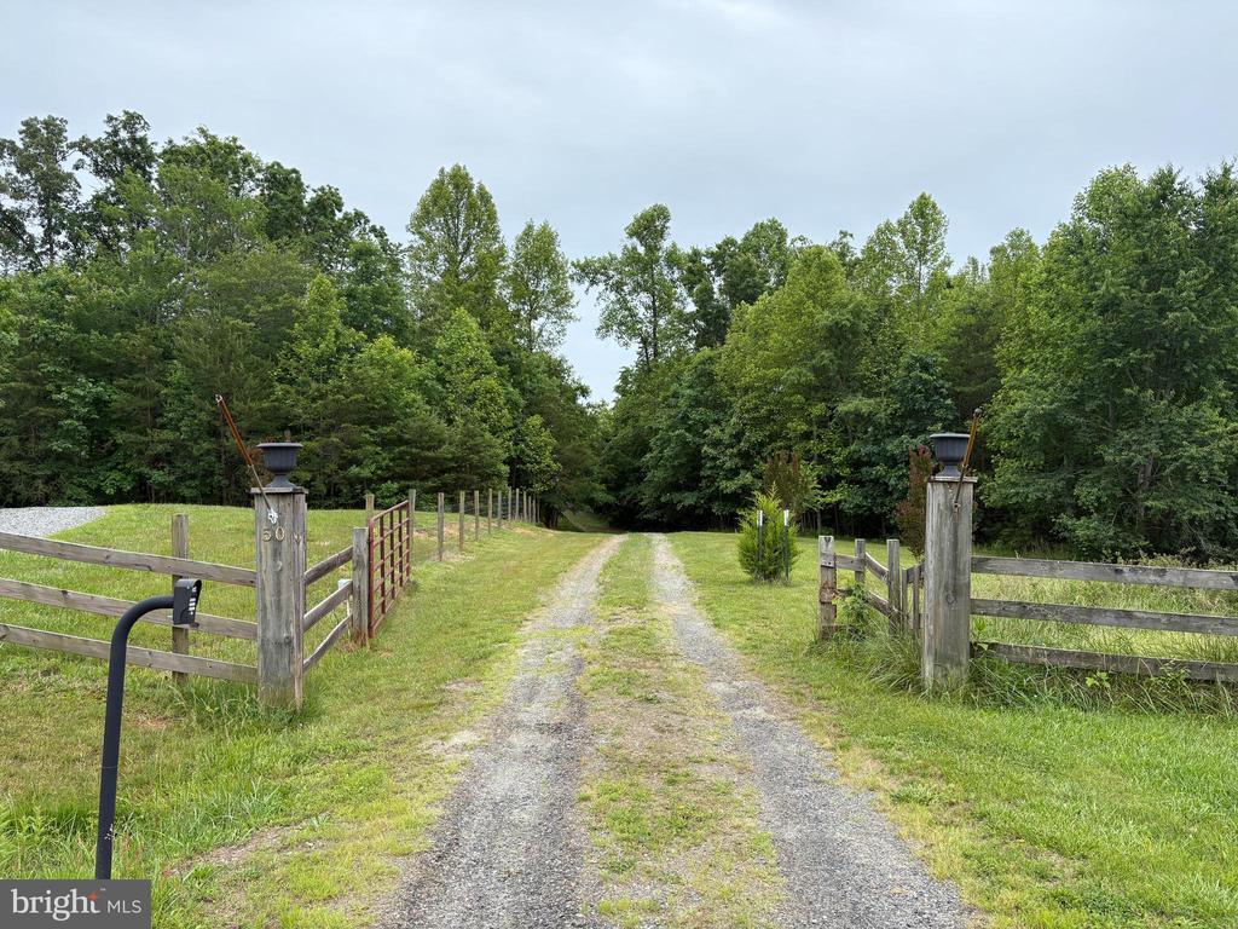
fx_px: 930
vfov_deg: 53.1
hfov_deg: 67.3
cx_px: 619
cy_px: 464
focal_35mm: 26
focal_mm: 5.96
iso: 50
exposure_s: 1/1239
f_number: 1.6
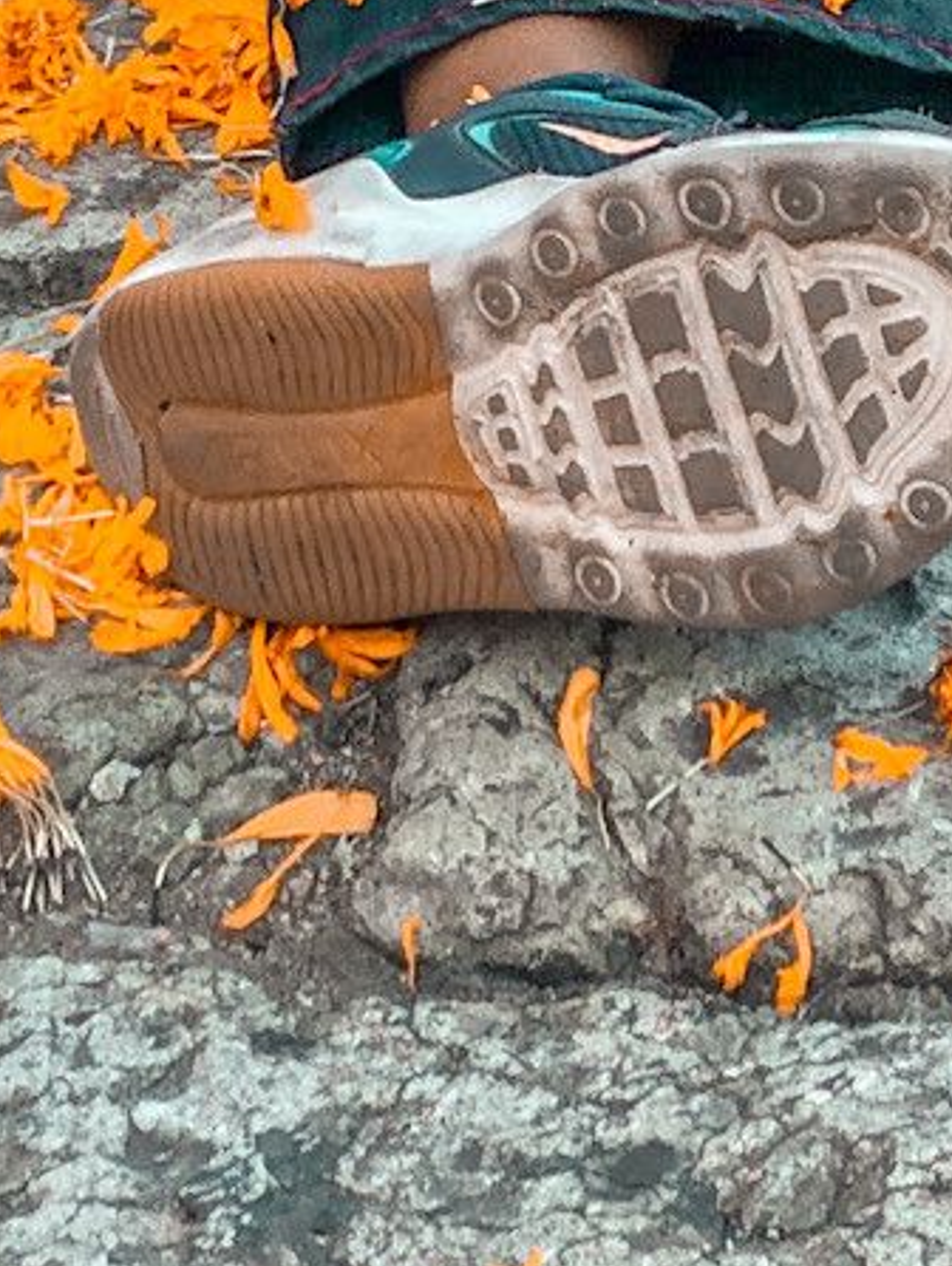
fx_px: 8715
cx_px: 385
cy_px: -1156
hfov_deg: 6.3
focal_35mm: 238
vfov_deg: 8.0
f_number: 2.4
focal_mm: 6
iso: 25
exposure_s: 1/120
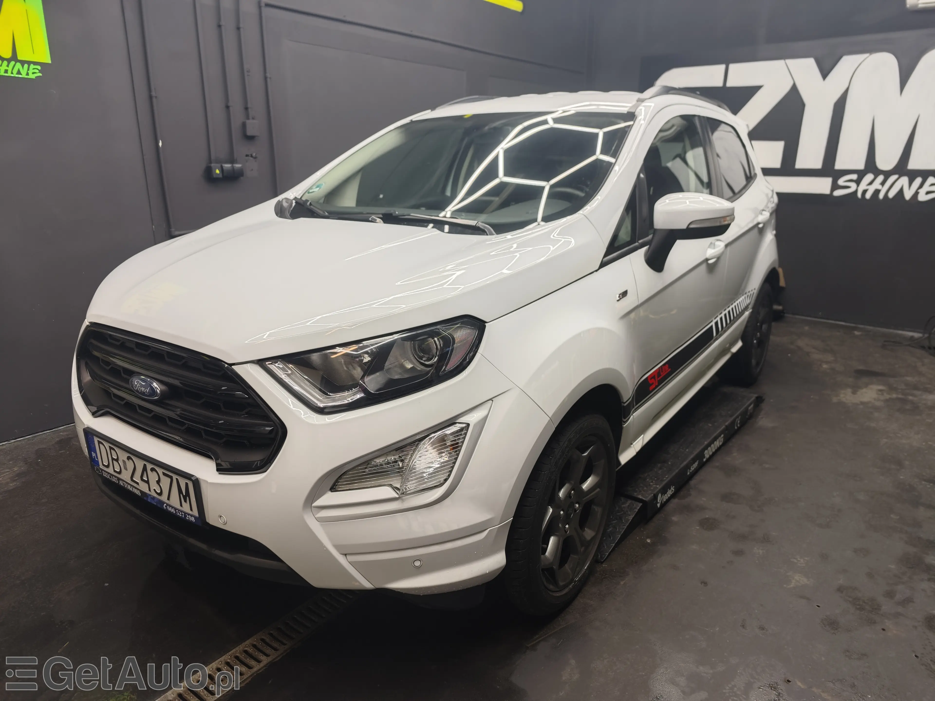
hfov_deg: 73.9
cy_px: 350
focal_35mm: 23
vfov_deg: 58.9
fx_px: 621
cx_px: 468
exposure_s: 1/63
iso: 400
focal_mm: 8.72
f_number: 2
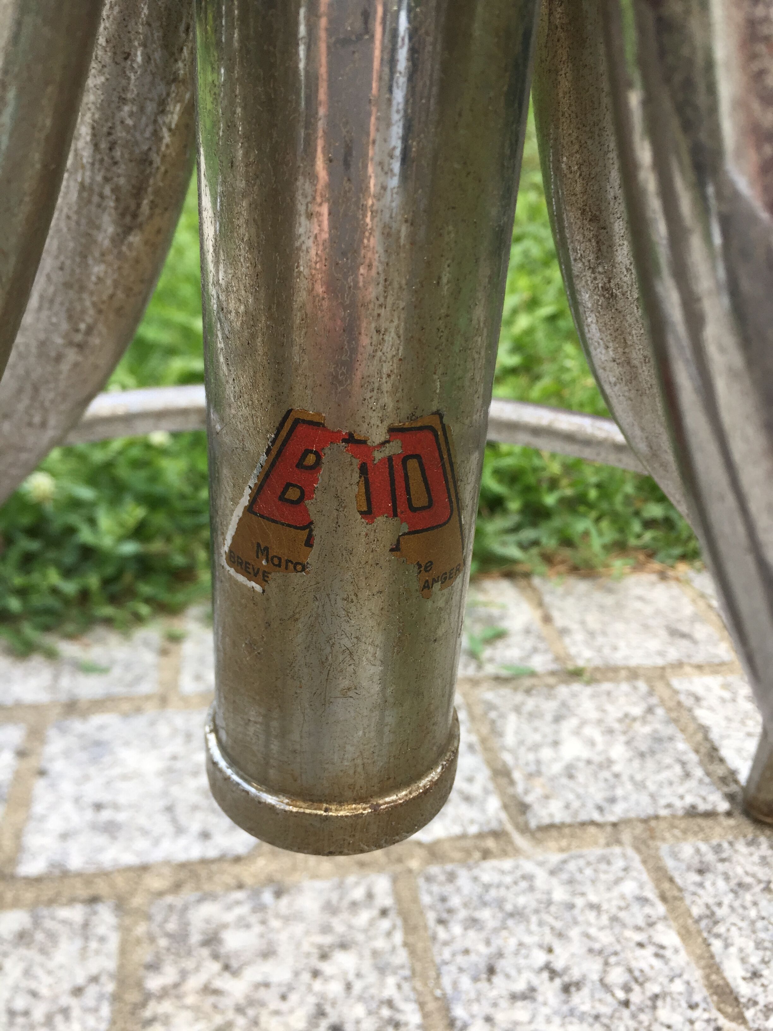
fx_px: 863
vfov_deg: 61.7
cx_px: 386
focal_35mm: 29
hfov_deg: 48.2
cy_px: 516
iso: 50
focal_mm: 4.15
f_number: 2.2
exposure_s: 1/100
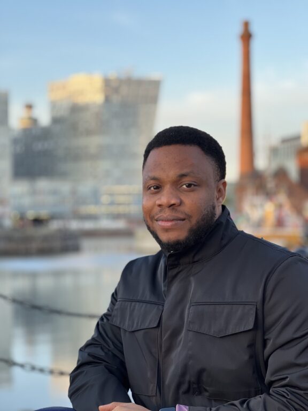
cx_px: 154
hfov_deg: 19.1
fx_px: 913
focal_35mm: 77
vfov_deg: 25.3
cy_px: 206
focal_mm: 9
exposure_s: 1/121
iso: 125
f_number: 2.8
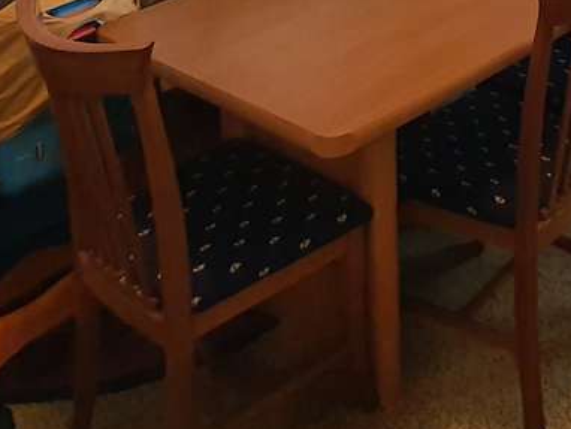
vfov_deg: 22.0
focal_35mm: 51
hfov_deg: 35.3
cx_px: 511
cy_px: -265
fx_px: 842
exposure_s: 1/33
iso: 320
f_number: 2.2
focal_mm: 1.8
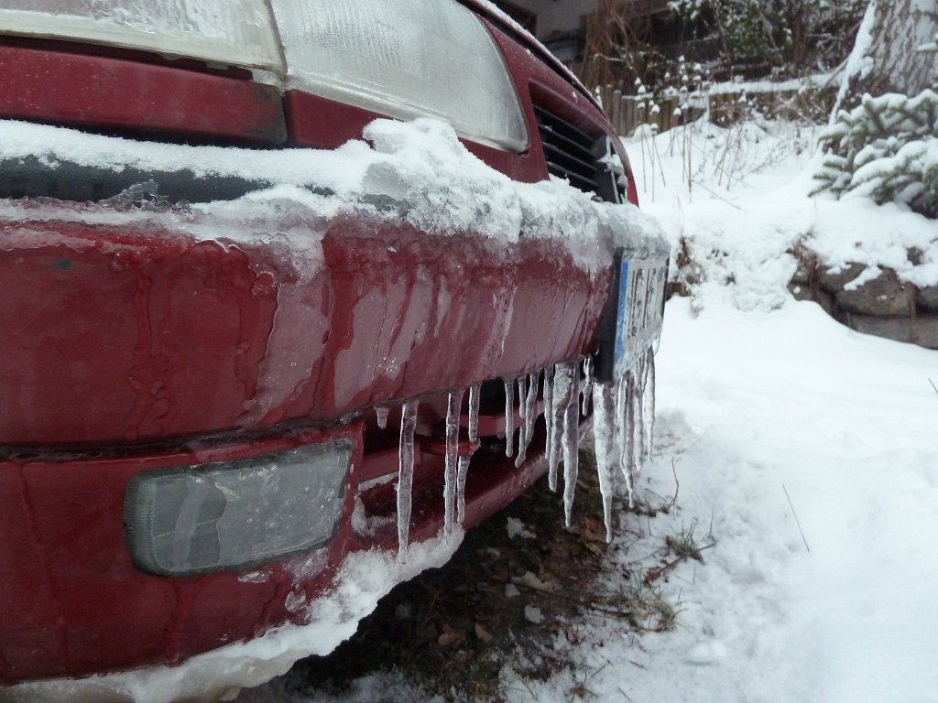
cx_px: 469
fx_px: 677
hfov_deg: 69.4
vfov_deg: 54.9
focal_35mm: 25
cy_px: 352
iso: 400
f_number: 3.3
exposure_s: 1/30
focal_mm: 4.1
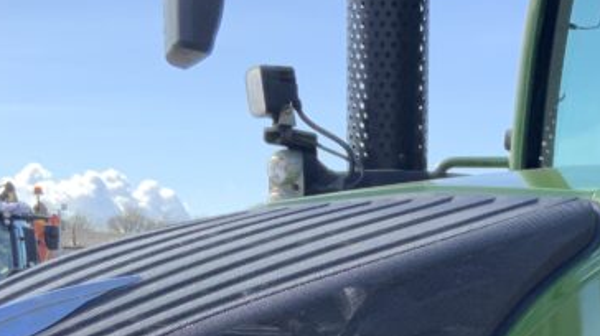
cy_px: 506
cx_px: 509
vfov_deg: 12.8
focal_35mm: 89
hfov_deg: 23.5
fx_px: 1415
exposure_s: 1/461
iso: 16
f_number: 1.8
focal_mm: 3
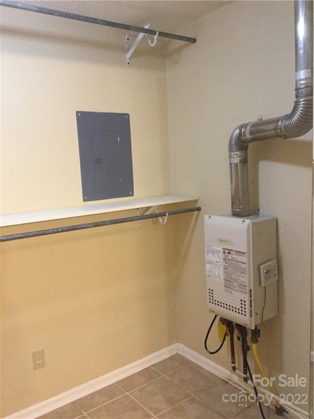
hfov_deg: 45.4
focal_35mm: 31
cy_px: 210
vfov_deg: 58.4
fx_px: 375
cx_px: 157
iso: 250
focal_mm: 3.3
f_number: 2.4
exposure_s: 1/15
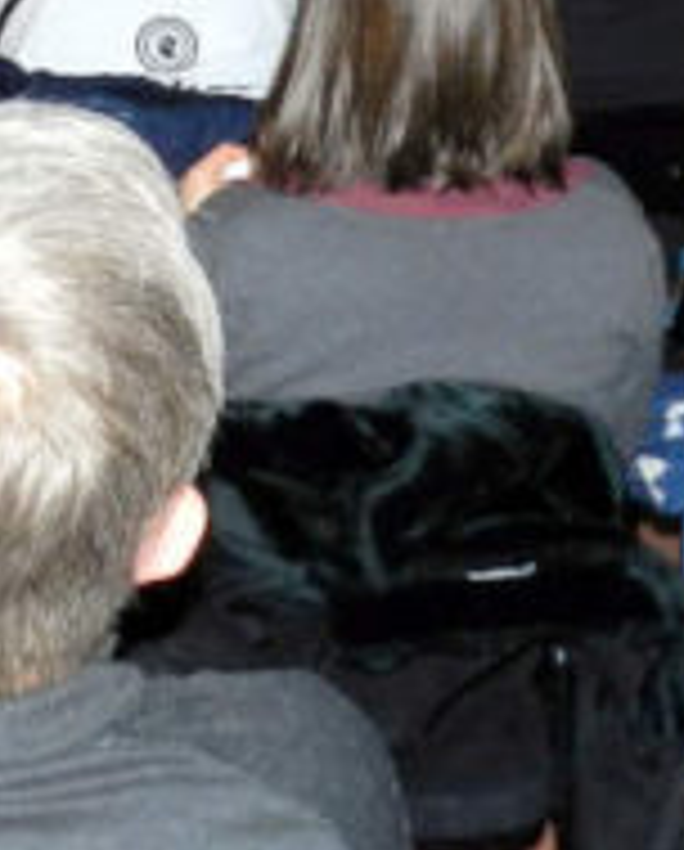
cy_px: -297
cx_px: -40
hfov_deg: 16.5
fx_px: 2295
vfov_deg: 19.2
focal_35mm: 91
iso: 200
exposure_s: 1/30
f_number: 3.4
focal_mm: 4
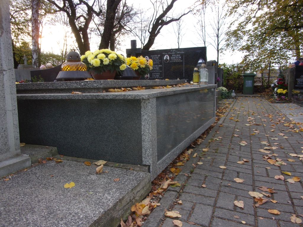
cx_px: 152
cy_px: 114
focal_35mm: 28
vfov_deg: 49.7
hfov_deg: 63.4
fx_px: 245
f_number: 3.9
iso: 80
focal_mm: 5.1
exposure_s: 1/50
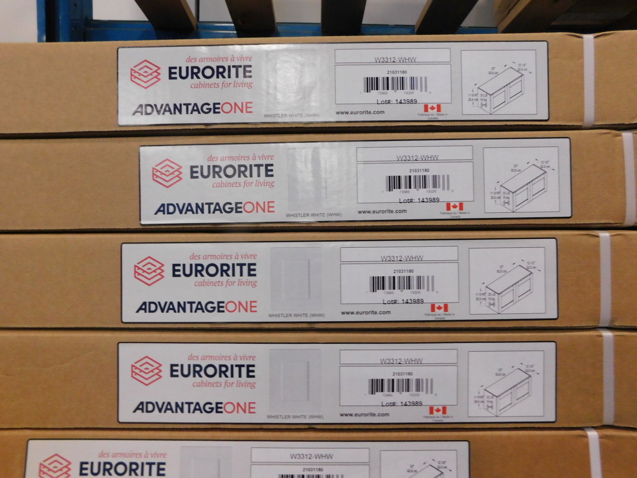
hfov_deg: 73.9
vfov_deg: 58.9
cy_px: 239
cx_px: 318
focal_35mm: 23
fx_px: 423
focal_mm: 4
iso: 400
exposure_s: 1/25
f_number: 3
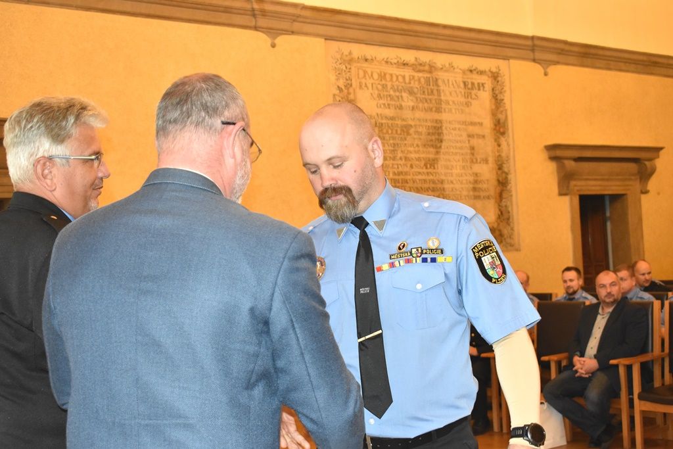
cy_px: 224
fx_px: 982
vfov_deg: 25.8
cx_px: 336
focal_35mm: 52
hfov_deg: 37.8
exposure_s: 1/60
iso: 2200
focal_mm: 35
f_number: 5.6
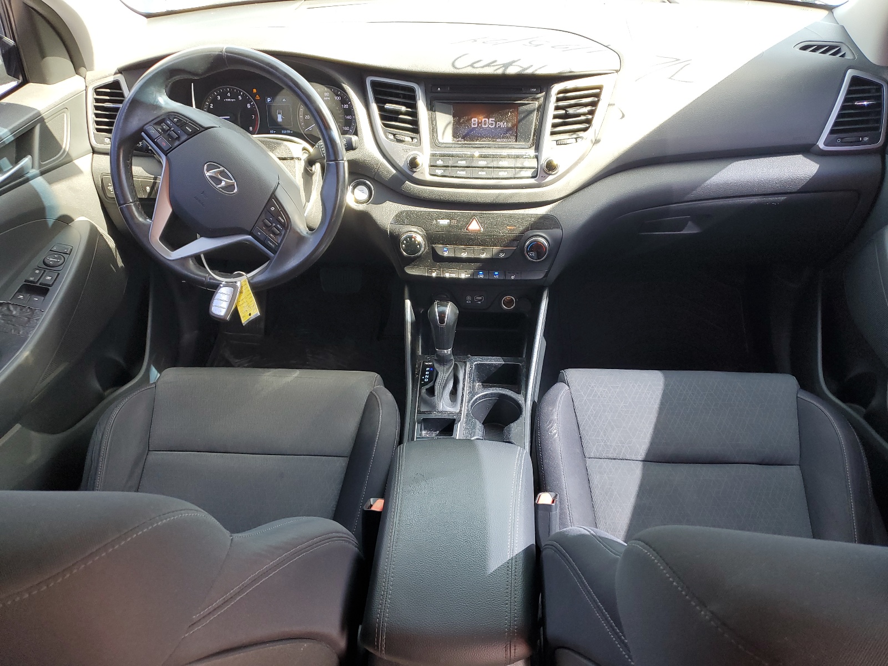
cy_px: 333
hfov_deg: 67.3
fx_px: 667
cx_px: 444
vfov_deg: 53.1
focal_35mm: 26
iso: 62
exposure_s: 1/120
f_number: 1.5
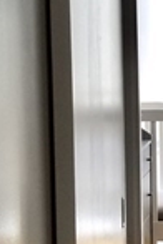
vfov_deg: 14.5
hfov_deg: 9.1
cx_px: 343
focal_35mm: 141
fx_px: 958
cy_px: 85
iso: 50
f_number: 1.7
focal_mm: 4.3
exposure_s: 1/161
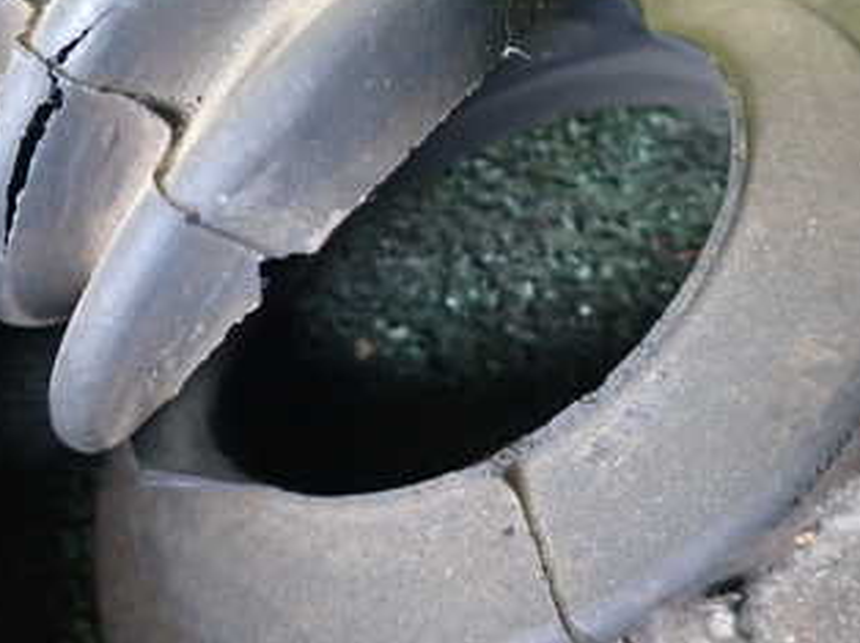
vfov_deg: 29.9
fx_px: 1191
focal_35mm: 48
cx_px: 409
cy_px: 187
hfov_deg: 39.7
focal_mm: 4.5
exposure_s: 1/30
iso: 400
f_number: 2
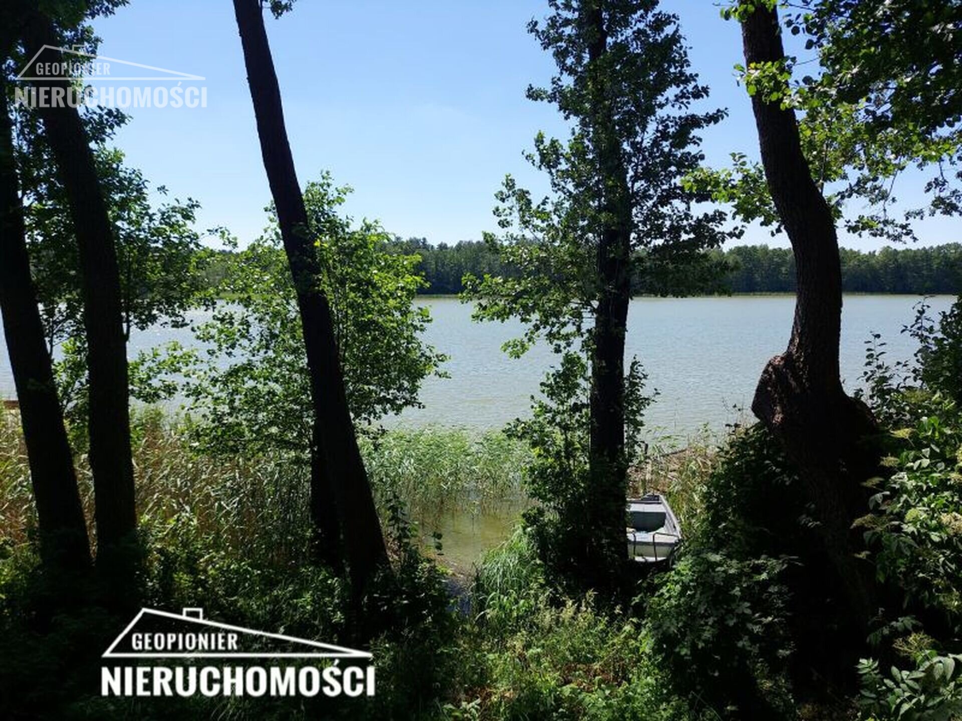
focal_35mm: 24
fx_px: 667
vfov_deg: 56.8
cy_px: 360
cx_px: 481
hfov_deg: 71.6
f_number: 1.8
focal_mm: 5.23
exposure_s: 1/1250
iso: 40
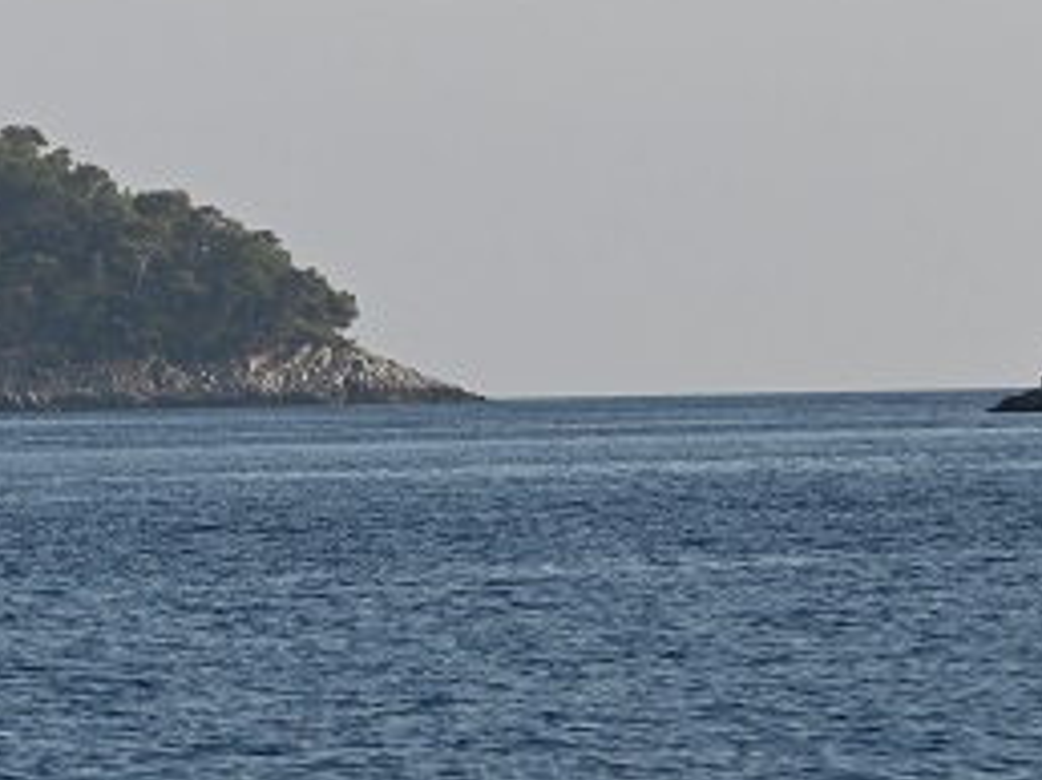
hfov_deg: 3.7
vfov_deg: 2.8
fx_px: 16029
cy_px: 236
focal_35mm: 533
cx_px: -186
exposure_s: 1/500
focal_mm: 110
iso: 100
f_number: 5.6
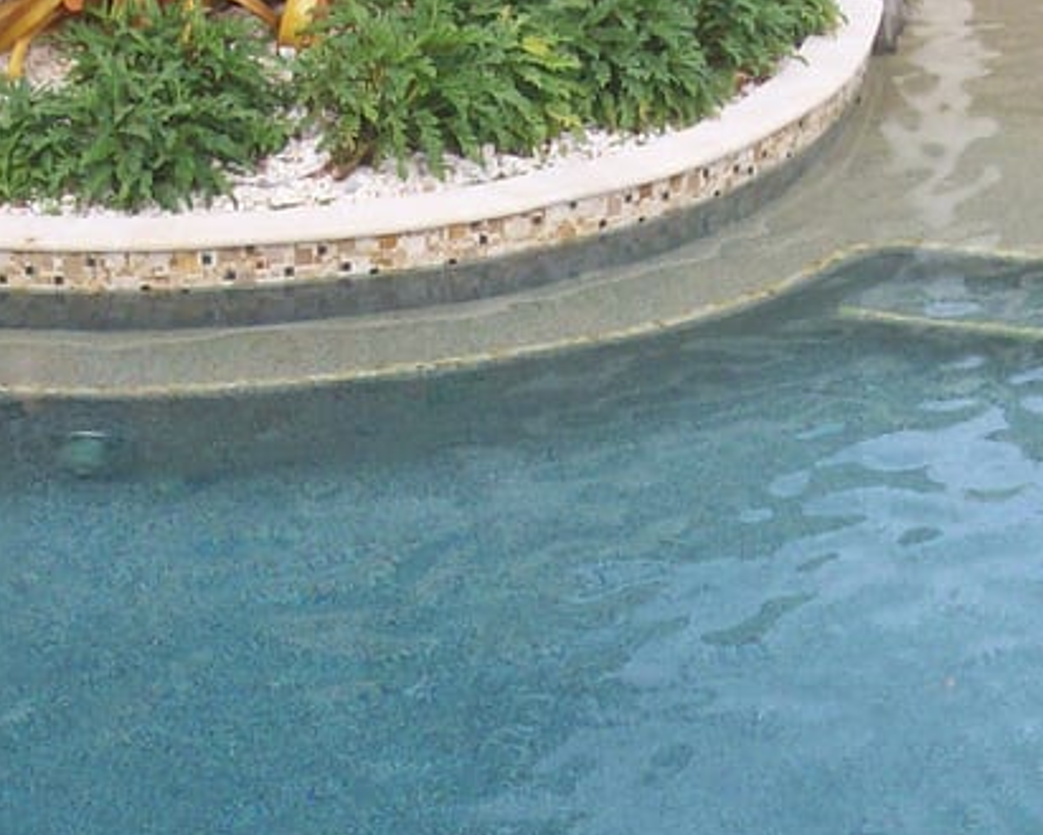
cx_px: 423
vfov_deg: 13.4
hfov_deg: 16.8
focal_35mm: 114
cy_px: 817
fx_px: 3520
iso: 80
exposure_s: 1/587
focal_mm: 6
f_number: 2.7
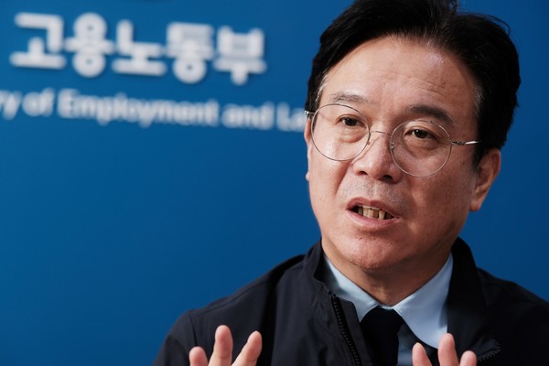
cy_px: 183
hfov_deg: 15.2
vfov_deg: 10.2
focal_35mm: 135
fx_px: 2059
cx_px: 274
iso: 400
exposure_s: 1/160
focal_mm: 90
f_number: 2.8
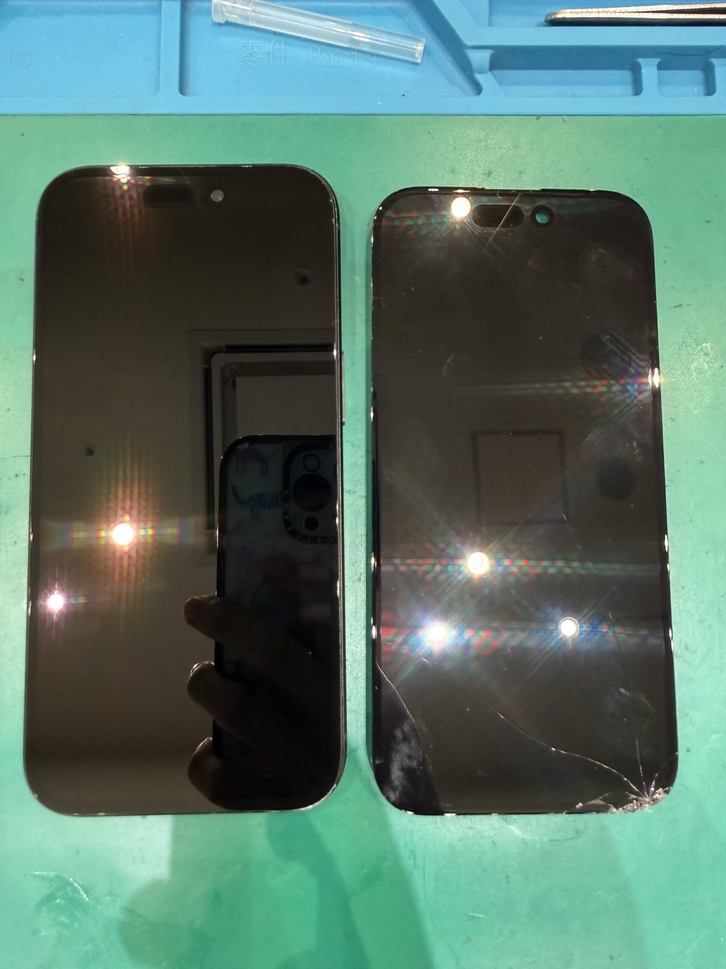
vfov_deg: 71.6
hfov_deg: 56.8
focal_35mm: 24
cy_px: 484
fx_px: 671
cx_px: 363
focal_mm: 2.22
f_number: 2.2
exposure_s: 1/74
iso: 320
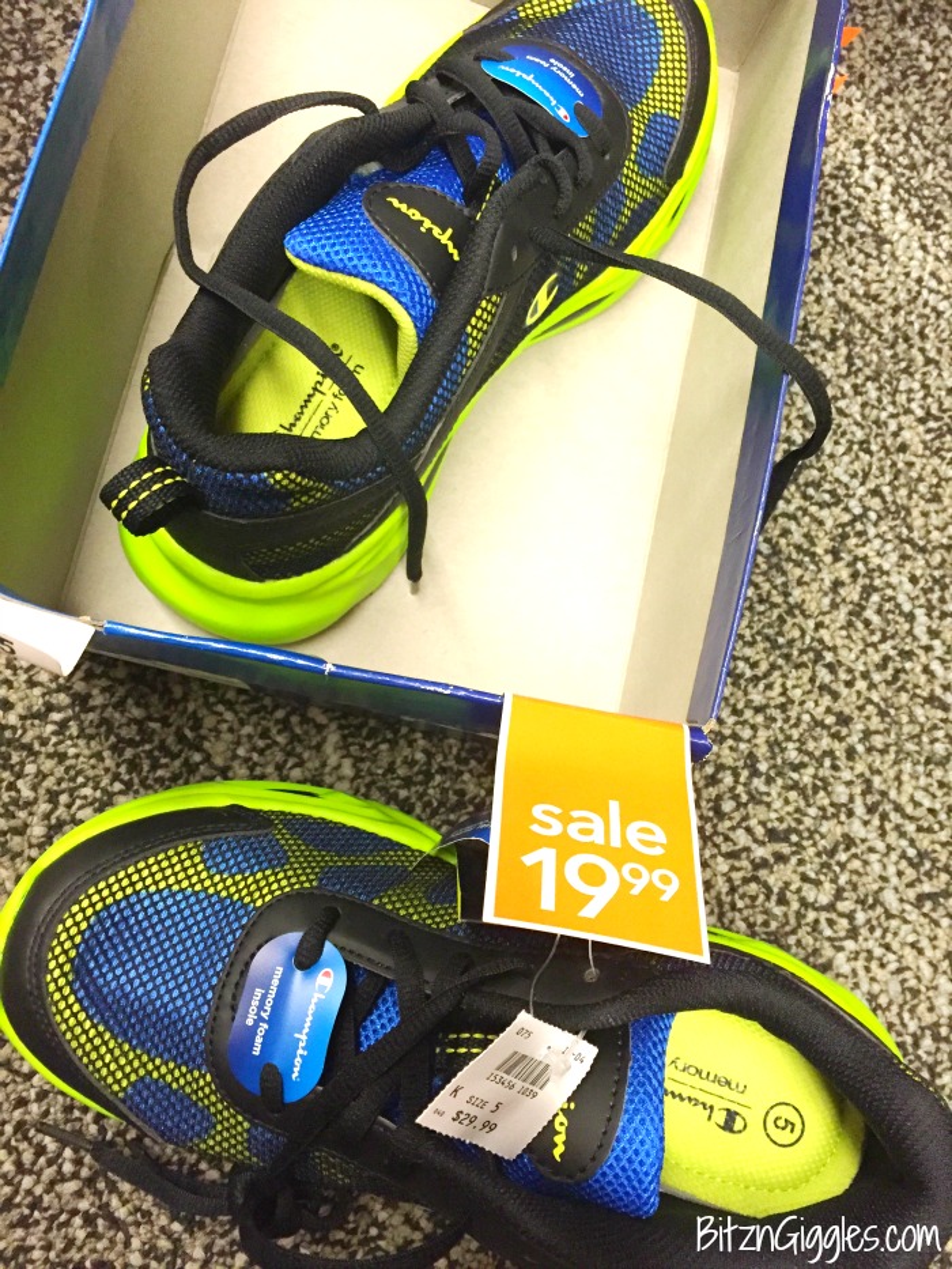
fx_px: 1063
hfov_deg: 48.2
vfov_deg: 61.7
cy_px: 634
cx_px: 476
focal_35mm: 29
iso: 200
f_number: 2.2
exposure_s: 1/30
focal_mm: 4.15
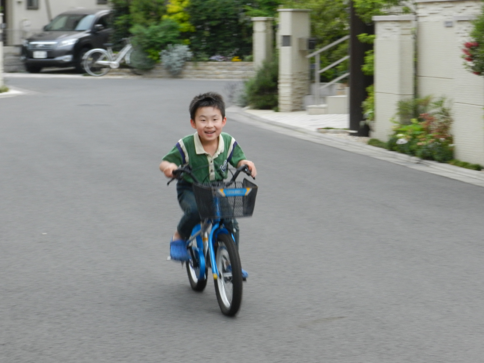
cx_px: 242
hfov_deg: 17.1
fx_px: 1608
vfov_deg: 12.9
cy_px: 182
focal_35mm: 115
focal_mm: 20.5
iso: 400
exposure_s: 1/30
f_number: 4.8
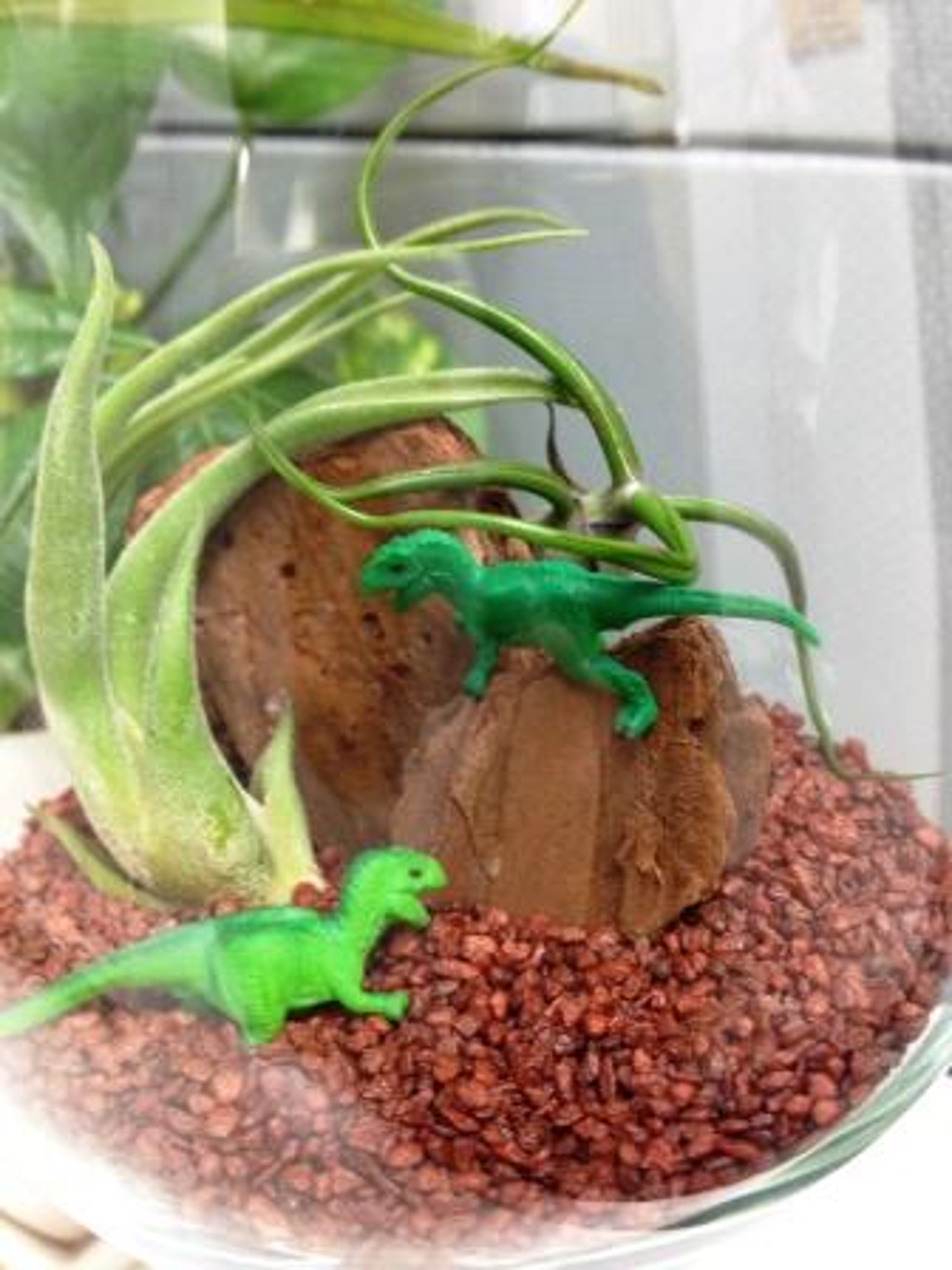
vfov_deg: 52.6
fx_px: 1283
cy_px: 635
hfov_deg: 40.7
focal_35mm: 35
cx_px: 476
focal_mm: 4.28
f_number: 2.4
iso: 125
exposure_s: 1/20
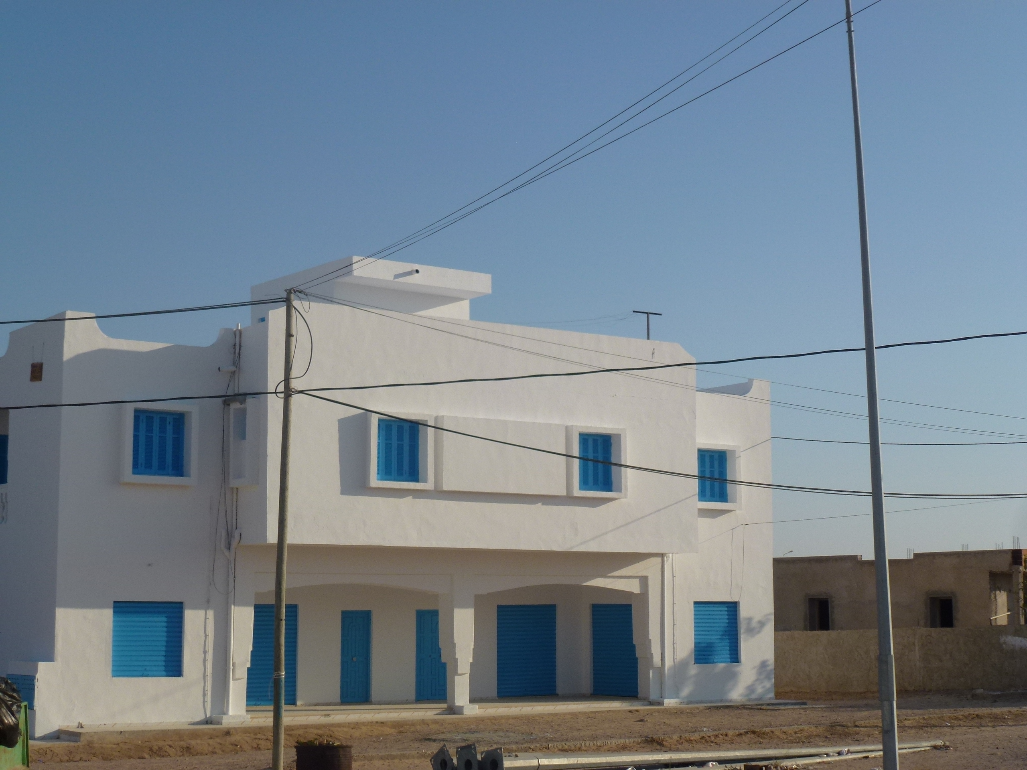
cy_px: 385
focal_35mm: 57
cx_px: 514
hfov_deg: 33.8
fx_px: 1691
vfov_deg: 25.7
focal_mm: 10.1
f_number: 4.4
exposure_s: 1/1300
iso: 100
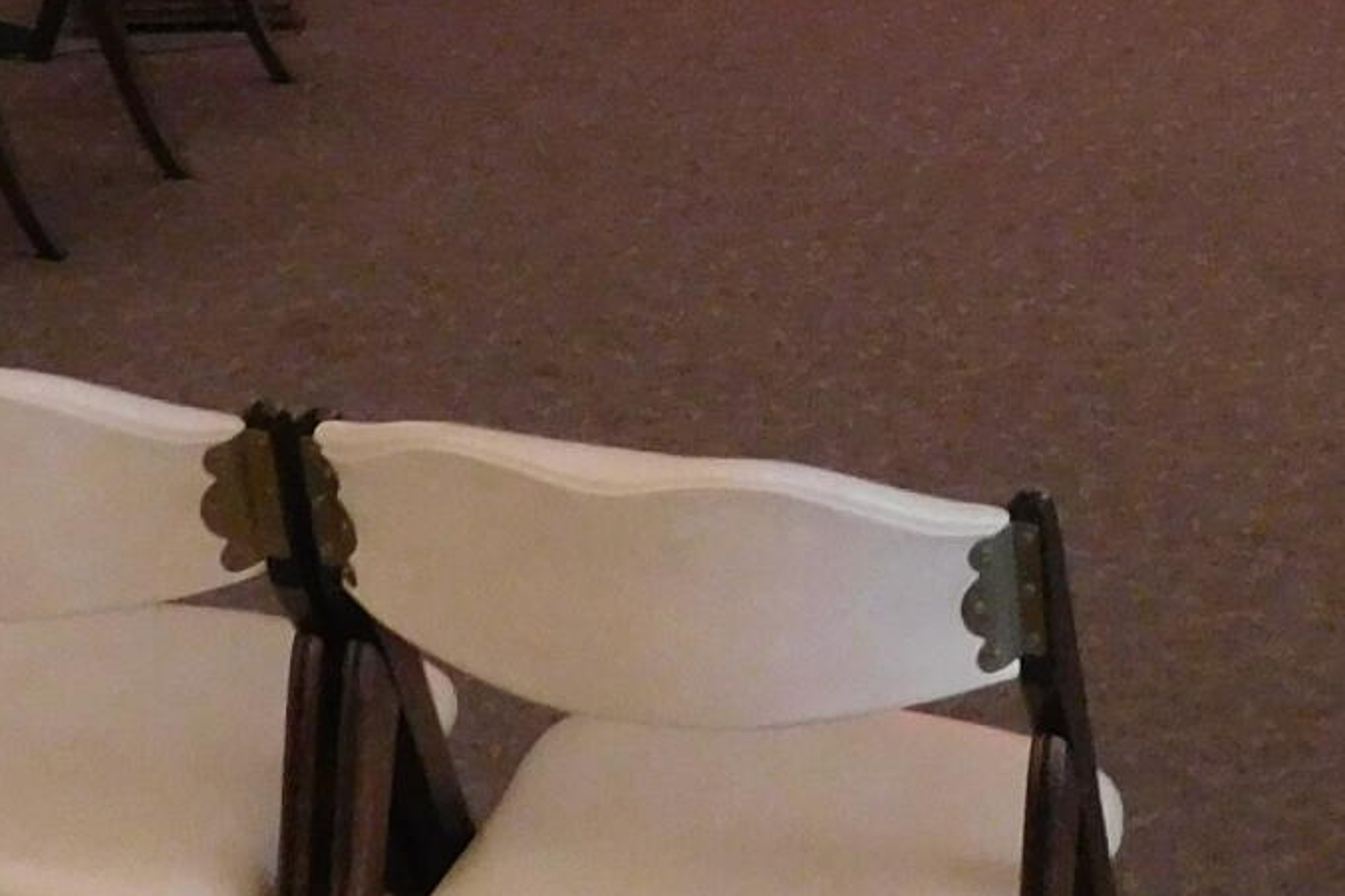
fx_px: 3959
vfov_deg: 12.3
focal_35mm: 106
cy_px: -457
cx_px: 813
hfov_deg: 19.3
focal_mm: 4
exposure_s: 1/20
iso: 400
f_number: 3
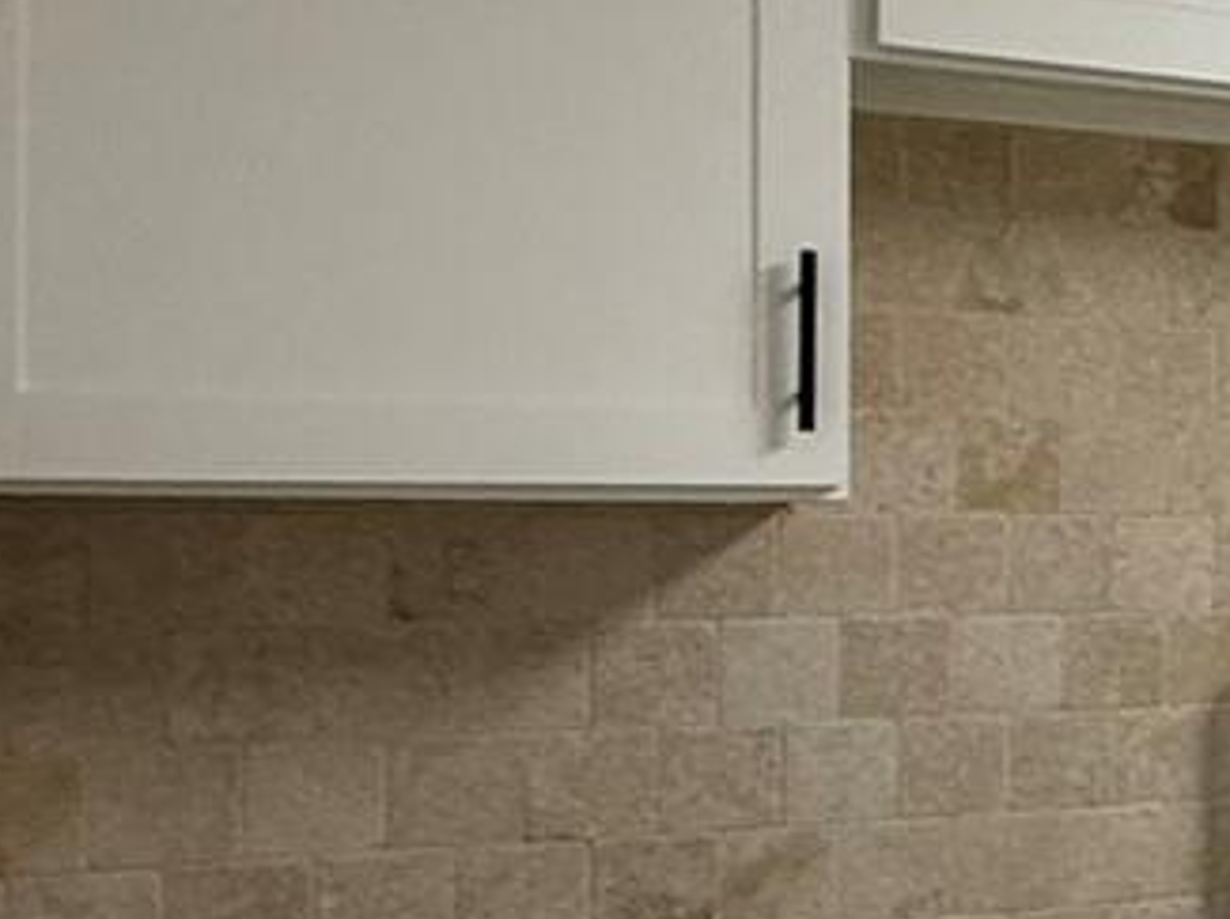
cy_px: 514
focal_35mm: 69
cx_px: 2210
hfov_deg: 20.3
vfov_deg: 21.3
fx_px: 2449
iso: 320
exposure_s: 1/60
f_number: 2.2
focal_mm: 2.22
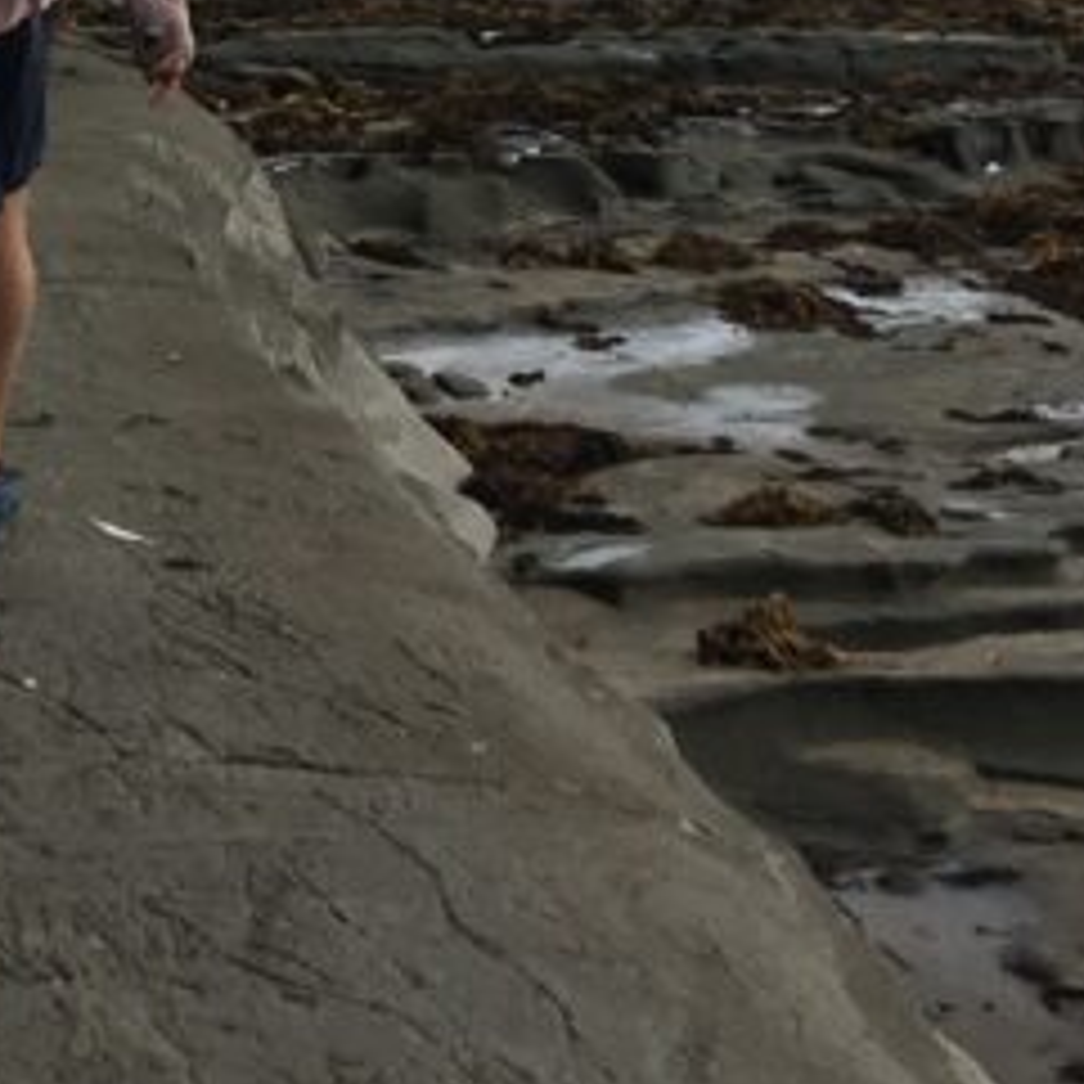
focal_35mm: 109
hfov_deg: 15.2
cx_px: -355
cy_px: -342
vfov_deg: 15.2
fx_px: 3862
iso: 25
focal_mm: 4.15
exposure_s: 1/1637
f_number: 2.2
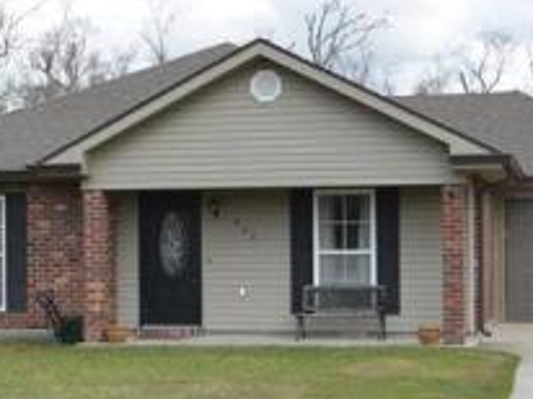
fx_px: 1169
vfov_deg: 19.3
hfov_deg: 25.7
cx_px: 239
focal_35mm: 76
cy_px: 212
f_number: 8
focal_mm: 24
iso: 160
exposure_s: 1/250
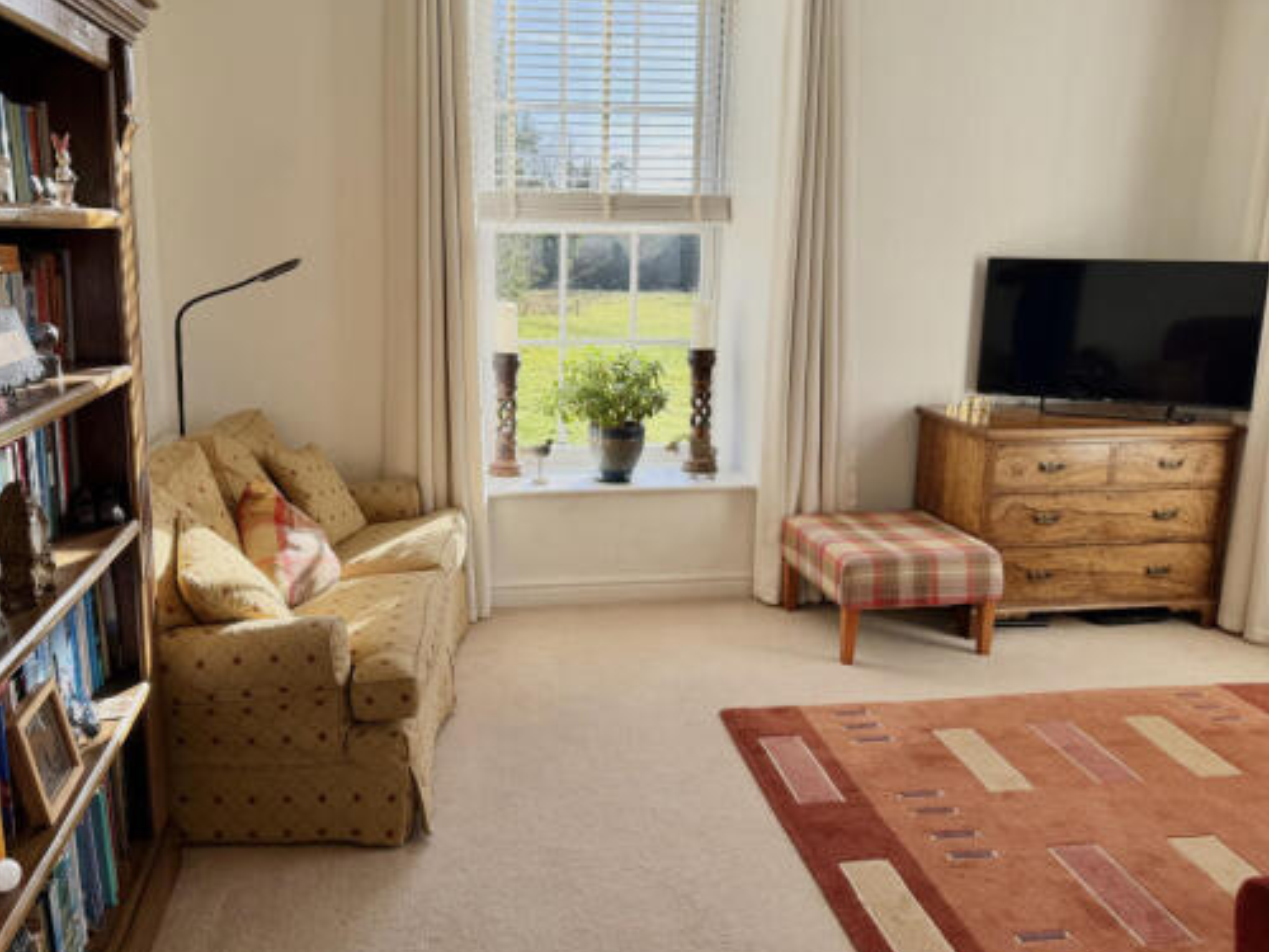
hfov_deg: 63.2
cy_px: 428
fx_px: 1026
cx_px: 547
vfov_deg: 49.7
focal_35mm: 28
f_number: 1.78
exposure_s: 1/780
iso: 80
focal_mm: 6.76
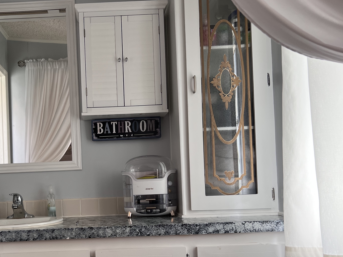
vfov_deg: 37.2
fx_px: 377
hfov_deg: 47.6
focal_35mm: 38
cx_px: 98
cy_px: 175
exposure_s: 1/120
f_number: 1.5
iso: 125
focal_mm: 5.7
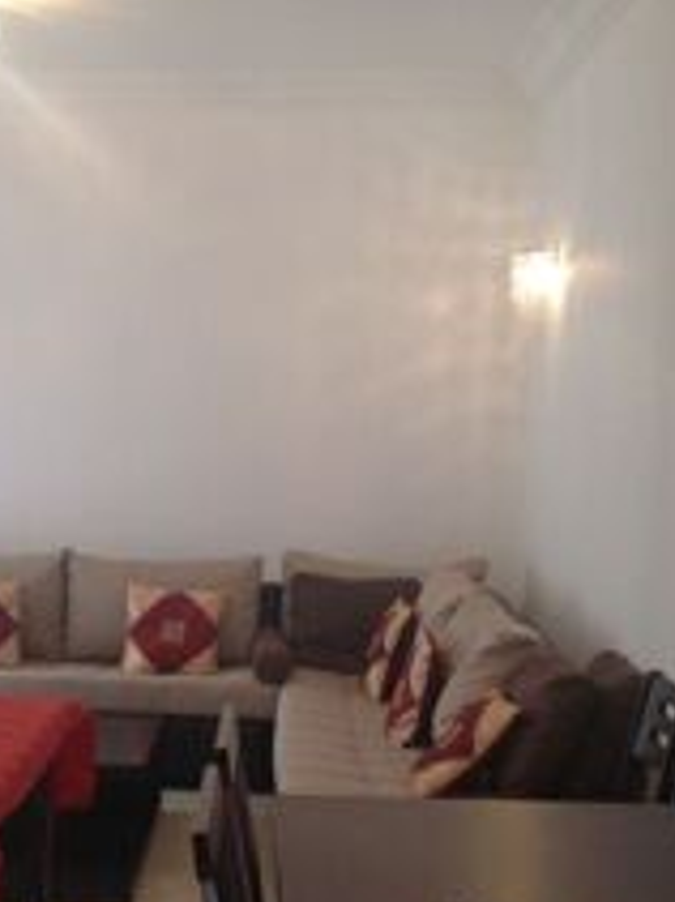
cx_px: 150
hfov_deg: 20.5
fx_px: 1848
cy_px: 637
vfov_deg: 27.2
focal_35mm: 71
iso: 64
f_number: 2.4
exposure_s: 1/40
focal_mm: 4.28
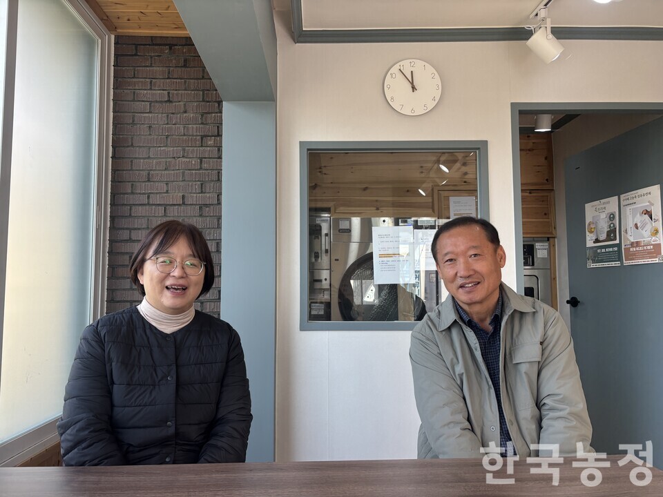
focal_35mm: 26
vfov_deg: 53.1
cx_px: 332
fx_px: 498
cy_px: 248
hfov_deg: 67.3
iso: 50
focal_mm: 5.96
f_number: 1.6
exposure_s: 1/120
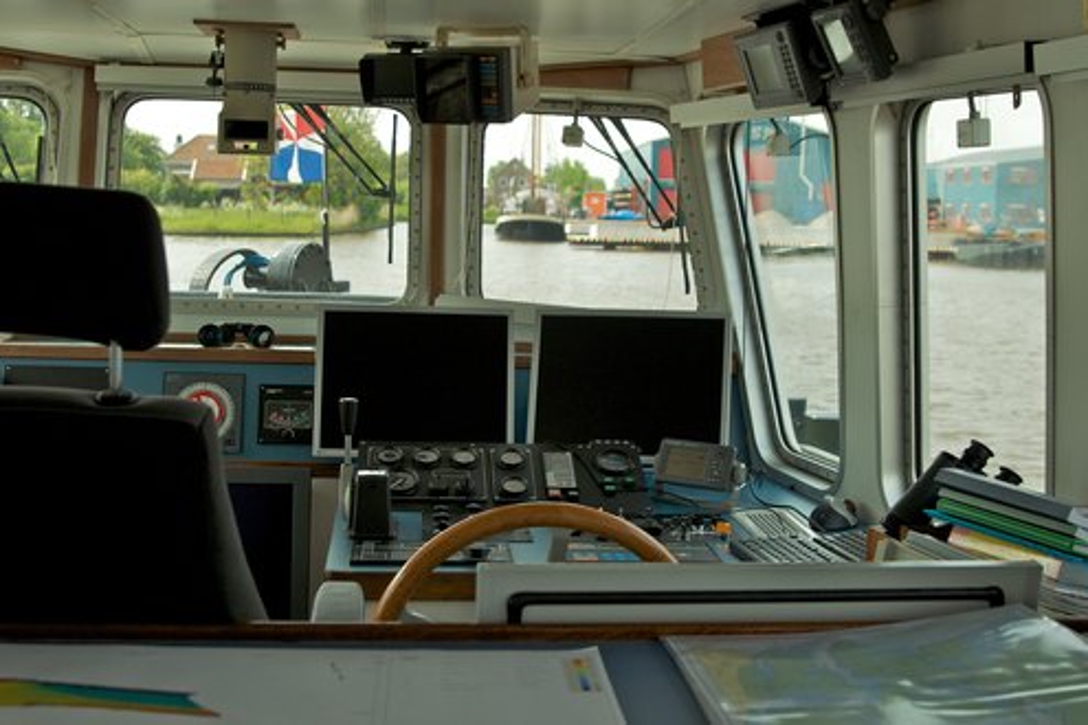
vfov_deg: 31.9
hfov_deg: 46.4
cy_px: 362
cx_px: 544
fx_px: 1269
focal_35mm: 42
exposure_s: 1/640
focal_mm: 28
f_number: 4.5
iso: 200
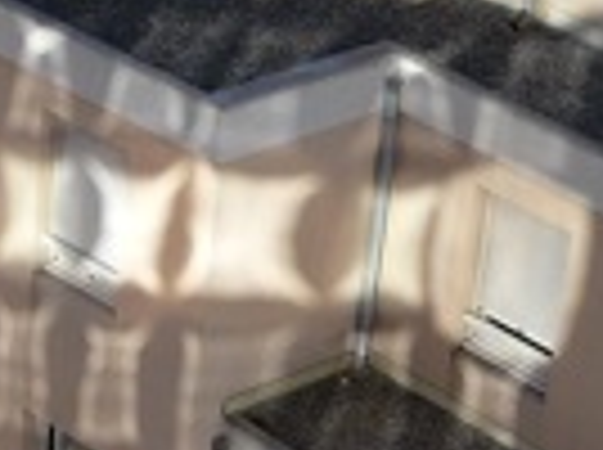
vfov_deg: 9.8
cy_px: 396
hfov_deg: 13.1
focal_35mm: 151
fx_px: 2626
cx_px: 153
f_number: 3.3
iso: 100
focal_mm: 4.7
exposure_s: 1/1000
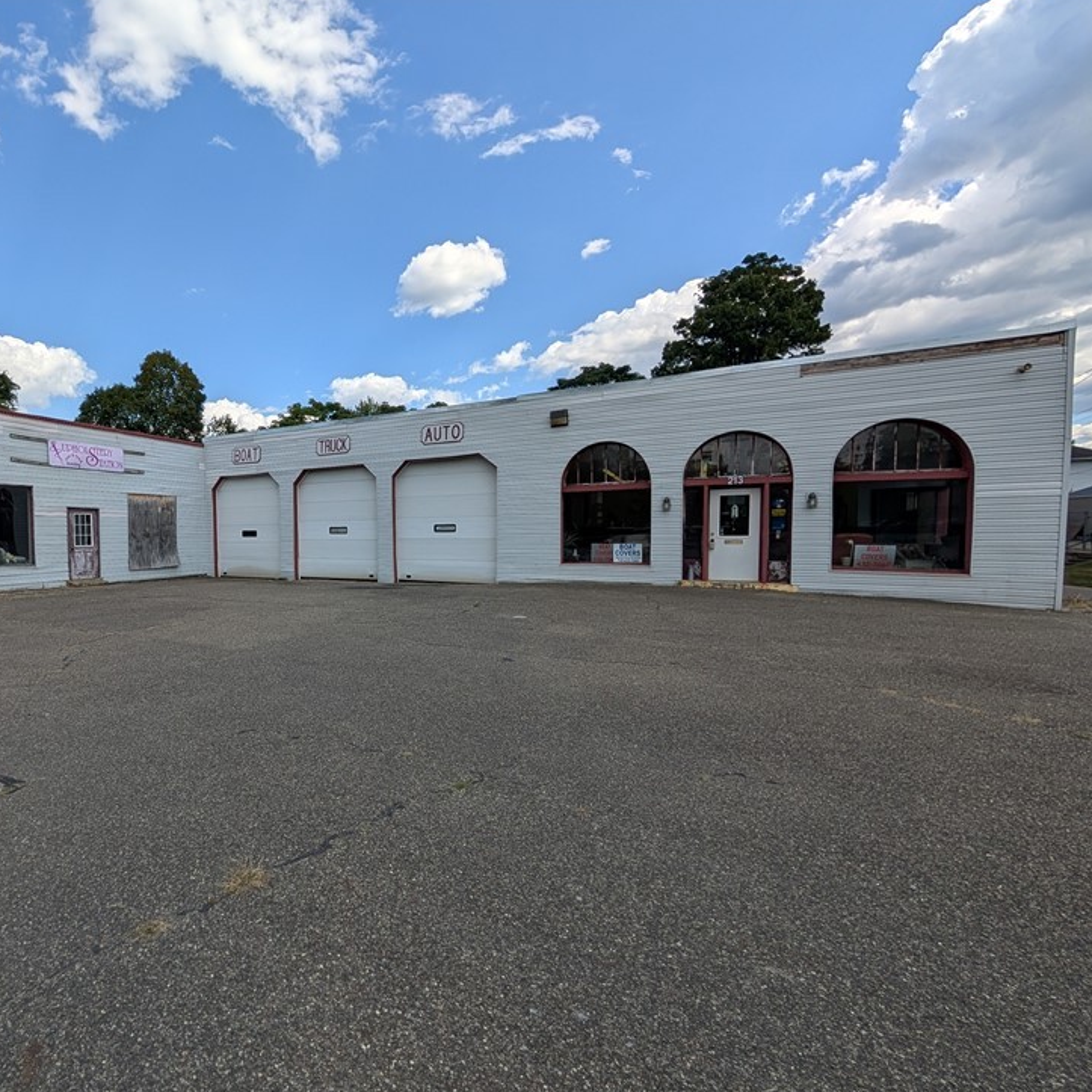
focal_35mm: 15
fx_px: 535
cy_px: 565
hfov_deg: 86.4
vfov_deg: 91.1
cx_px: 327
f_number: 1.7
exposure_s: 1/3077
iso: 54
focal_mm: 2.02
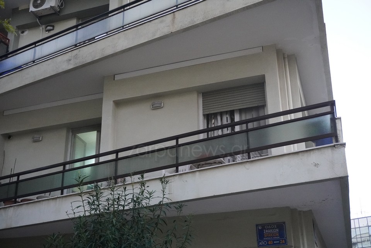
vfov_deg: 28.9
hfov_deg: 42.3
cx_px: 186
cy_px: 124
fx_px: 479
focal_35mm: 46
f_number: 5
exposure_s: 1/125
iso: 6400
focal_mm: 31
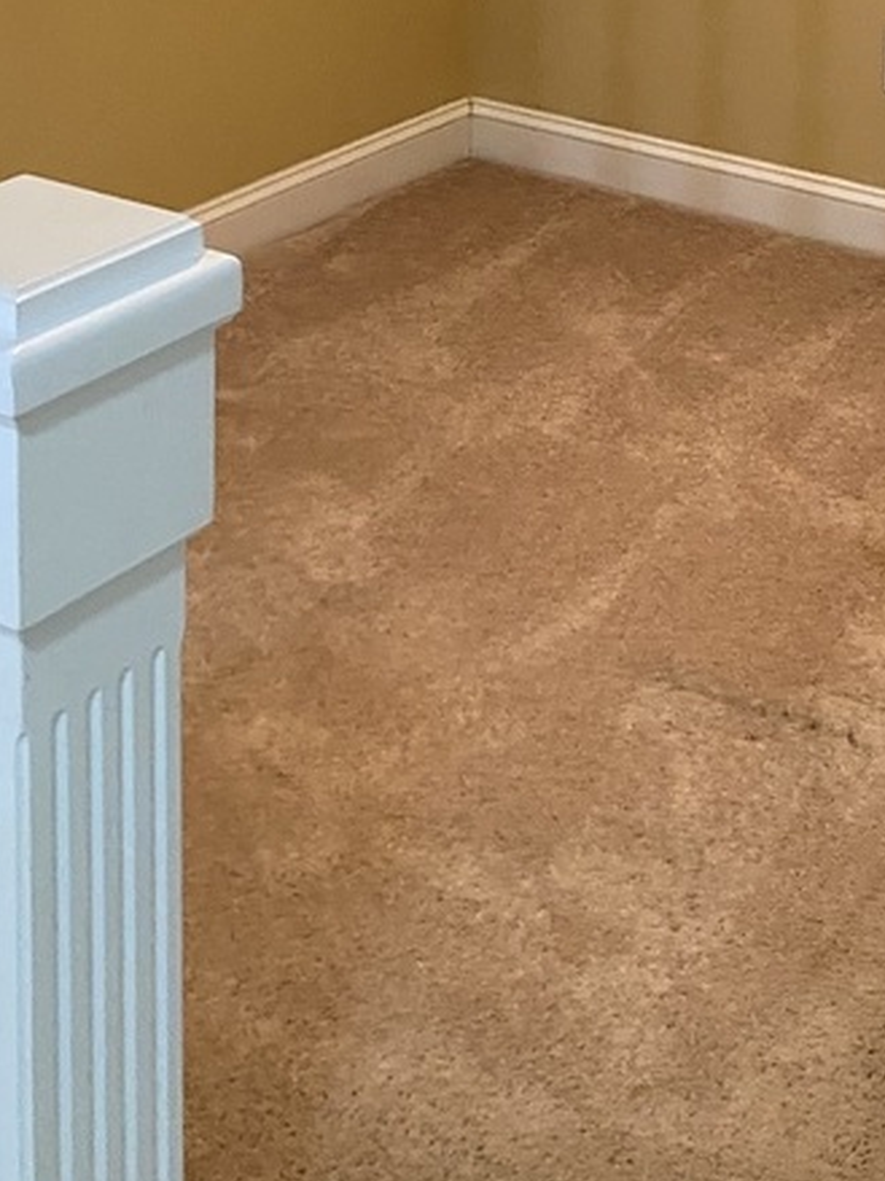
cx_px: 525
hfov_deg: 22.9
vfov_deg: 27.0
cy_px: -215
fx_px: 2183
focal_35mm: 64
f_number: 1.8
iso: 320
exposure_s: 1/60
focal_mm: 4.25
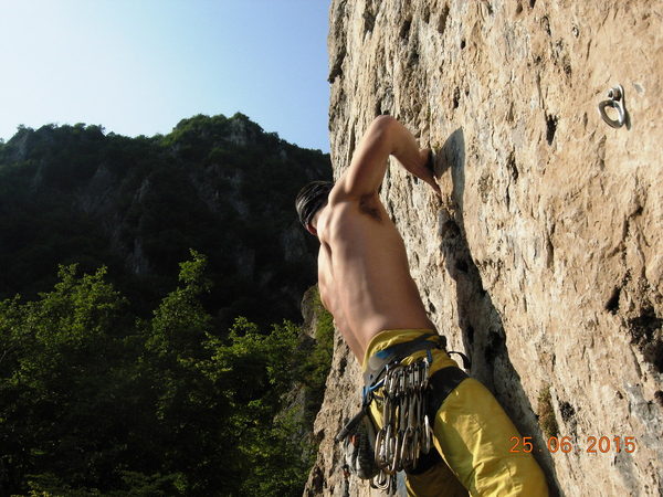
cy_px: 248
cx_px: 332
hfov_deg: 45.8
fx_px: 785
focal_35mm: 41
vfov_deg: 35.1
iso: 200
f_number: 7.1
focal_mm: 8.5
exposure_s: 1/861
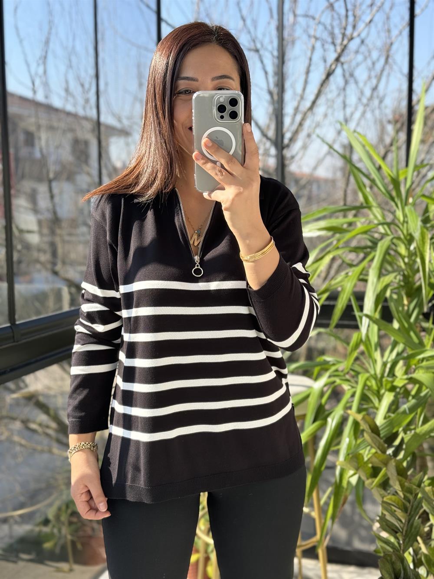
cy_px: 290
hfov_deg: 30.3
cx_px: 217
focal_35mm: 48
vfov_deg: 39.7
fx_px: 802
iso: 64
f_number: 1.78
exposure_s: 1/383
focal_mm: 6.86
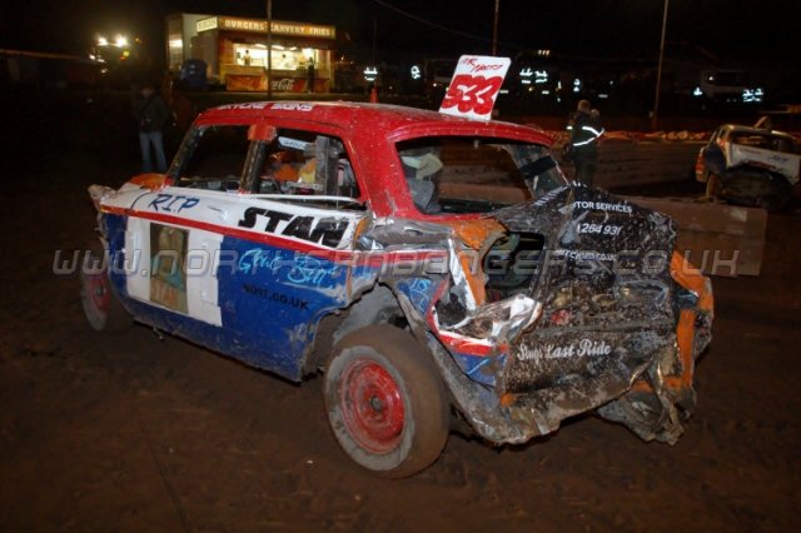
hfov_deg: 57.2
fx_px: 734
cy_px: 266
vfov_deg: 39.9
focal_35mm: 33
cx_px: 400
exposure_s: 1/60
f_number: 4
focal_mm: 22
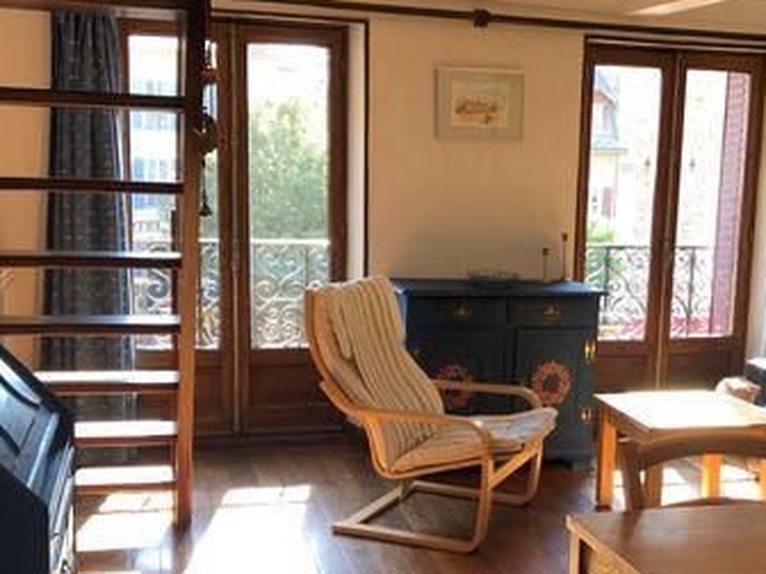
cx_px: 497
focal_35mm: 50
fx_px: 1106
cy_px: 371
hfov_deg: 37.9
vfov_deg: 29.0
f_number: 1.8
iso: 40
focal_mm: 3.99
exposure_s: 1/100
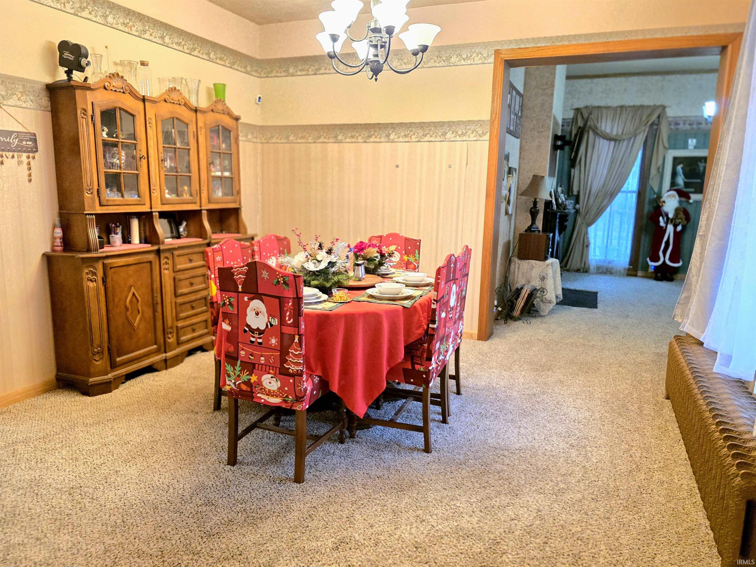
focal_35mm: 23
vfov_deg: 58.9
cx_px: 378
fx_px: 502
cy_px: 284
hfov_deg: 73.9
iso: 1600
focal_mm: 6.3
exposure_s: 1/120
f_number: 1.7
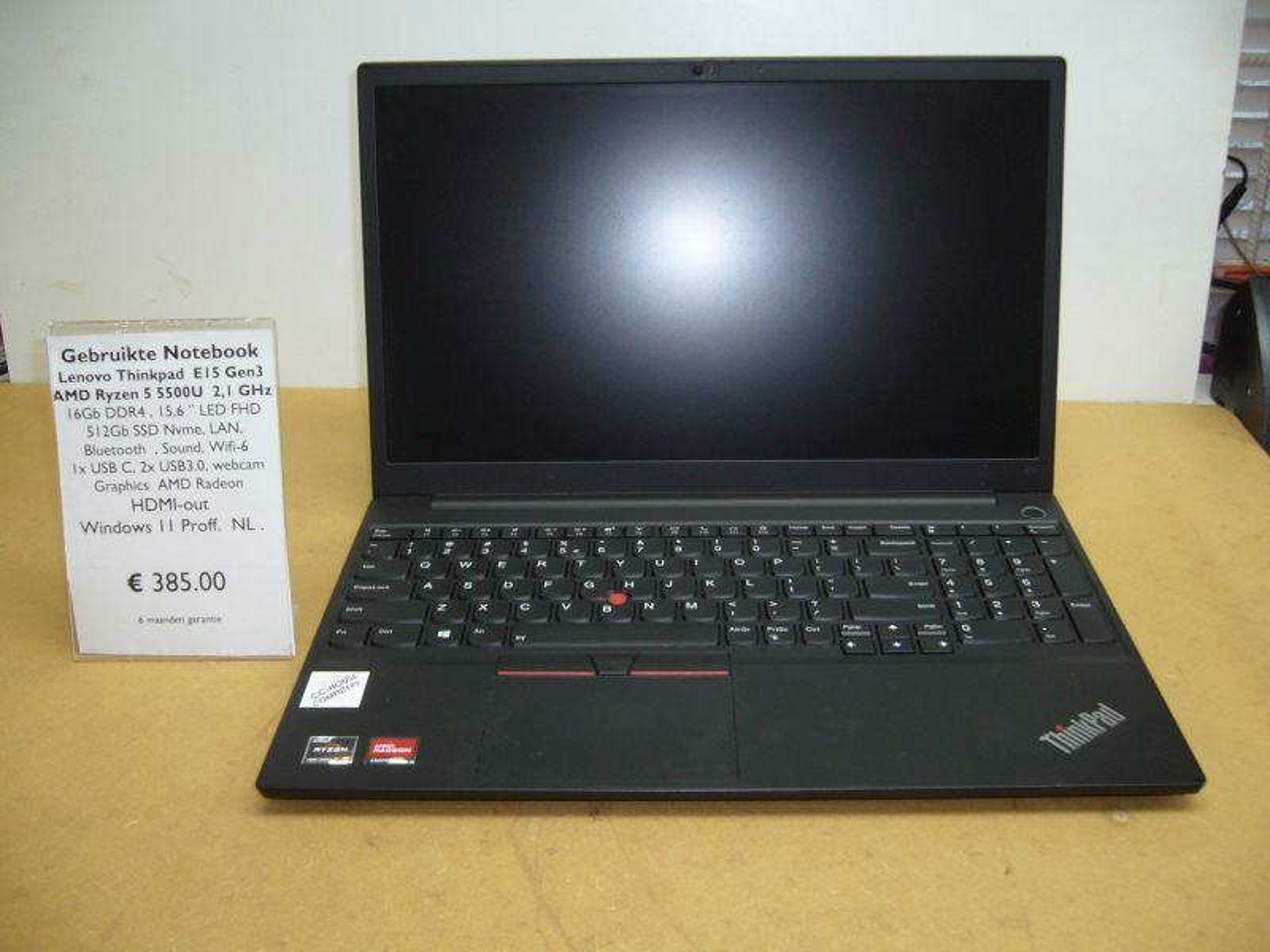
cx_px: 635
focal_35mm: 35
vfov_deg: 40.7
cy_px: 476
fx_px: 1284
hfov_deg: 52.6
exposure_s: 1/30
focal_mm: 5.8
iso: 100
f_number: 2.8
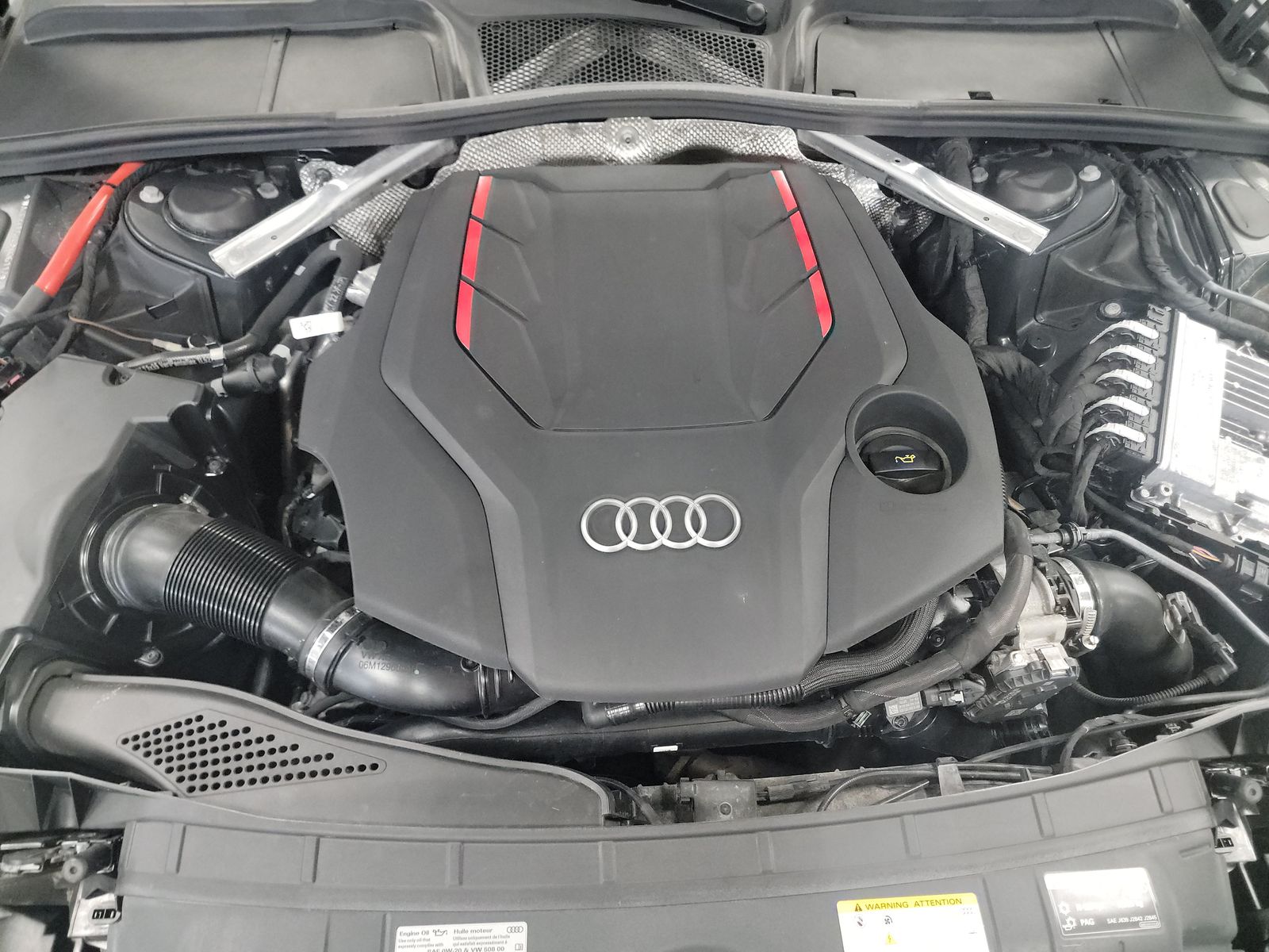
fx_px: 880
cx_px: 634
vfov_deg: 56.8
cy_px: 476
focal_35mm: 24
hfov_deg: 71.6
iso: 1646
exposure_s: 1/59
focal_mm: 6.7
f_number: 1.8
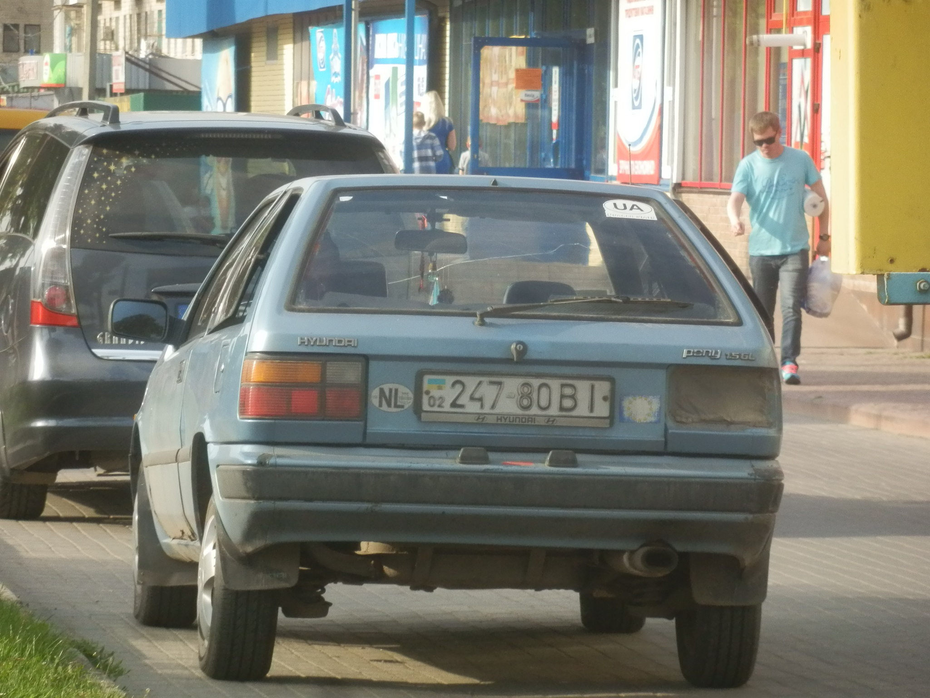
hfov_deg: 6.7
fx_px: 7952
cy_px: 349
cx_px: 465
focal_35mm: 296
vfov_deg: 5.0
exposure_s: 1/500
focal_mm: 52.5
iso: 500
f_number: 5.9
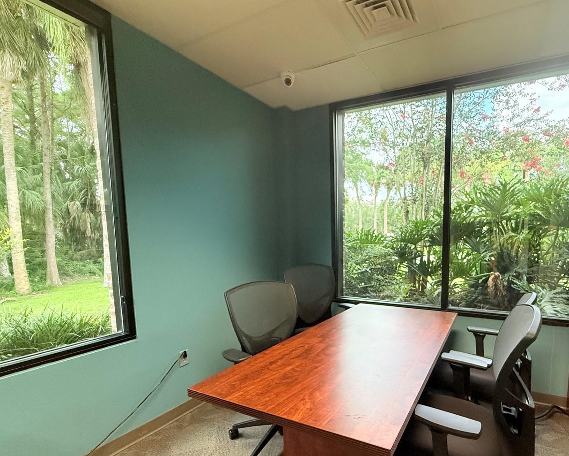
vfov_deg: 73.1
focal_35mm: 18
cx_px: 361
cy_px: 271
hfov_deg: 84.4
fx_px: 303
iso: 500
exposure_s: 1/120
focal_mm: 2.22
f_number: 2.2
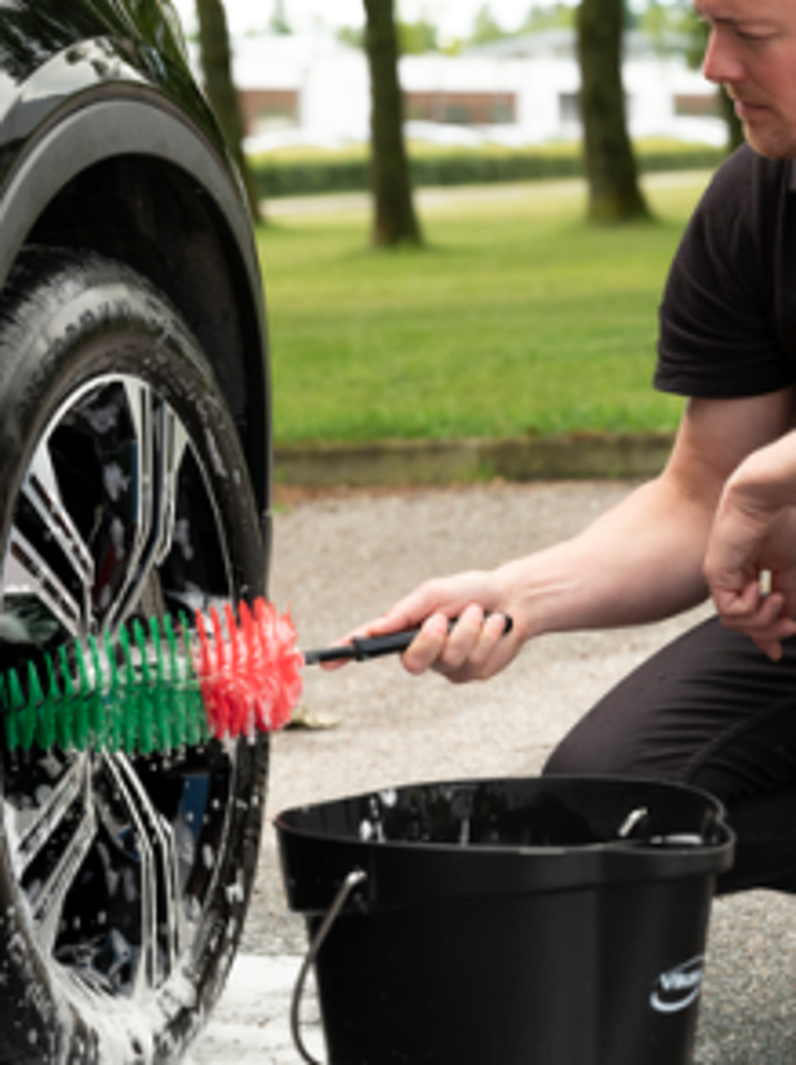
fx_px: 4701
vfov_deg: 12.9
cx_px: 363
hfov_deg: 9.7
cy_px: 551
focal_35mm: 153
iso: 400
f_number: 7.1
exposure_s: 1/250
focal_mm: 110
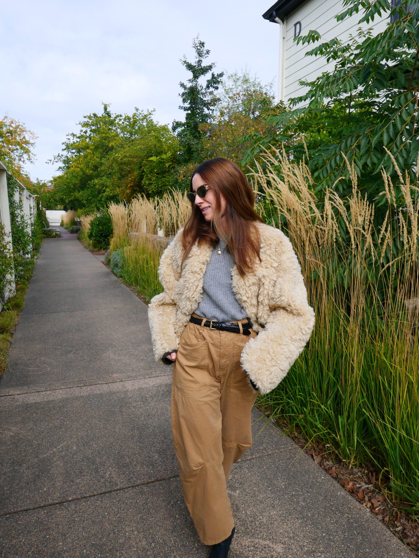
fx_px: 387
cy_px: 279
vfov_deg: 71.6
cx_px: 210
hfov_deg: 56.8
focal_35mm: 24
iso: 200
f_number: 5.6
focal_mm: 10.9
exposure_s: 1/500
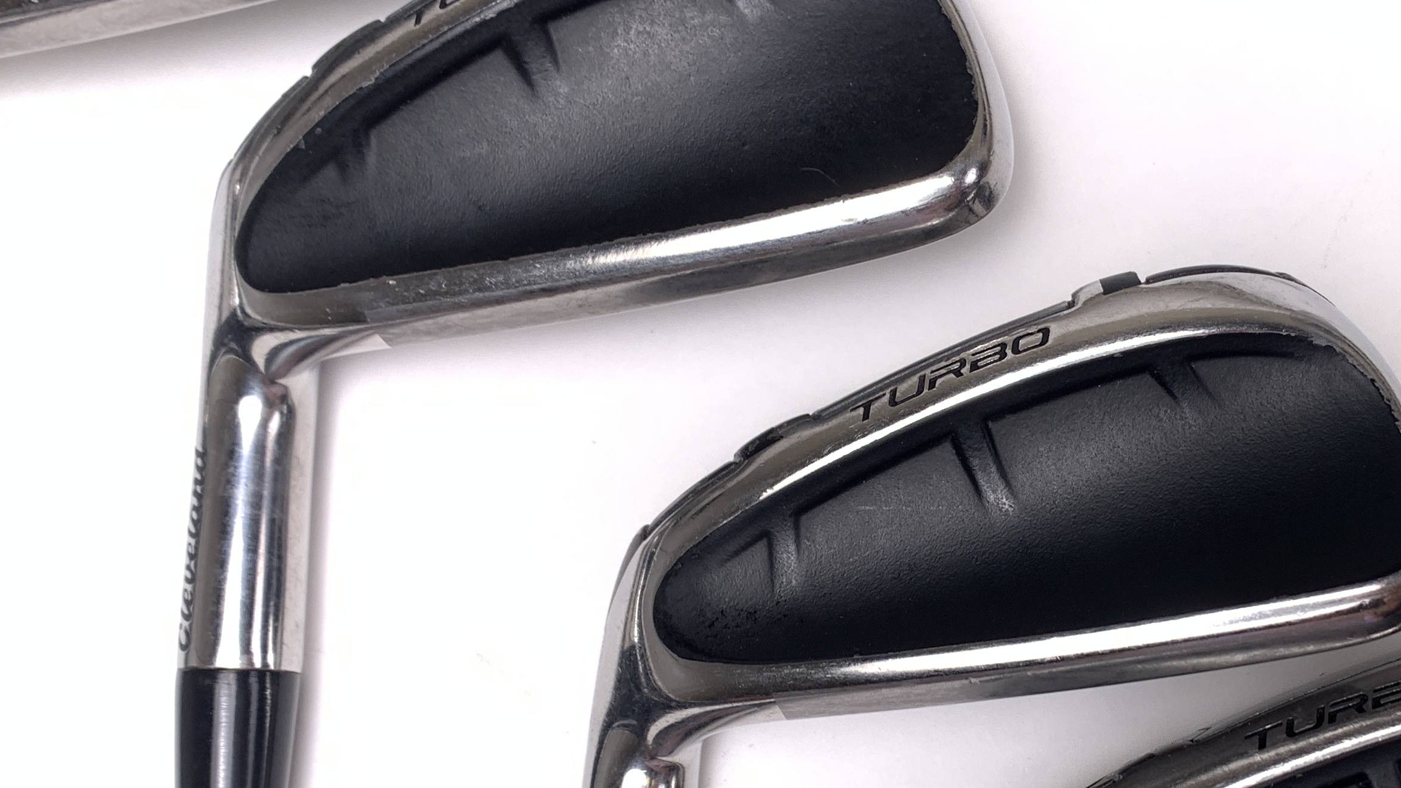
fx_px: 1820
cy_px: 534
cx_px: 1056
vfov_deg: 24.3
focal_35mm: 49
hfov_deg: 40.9
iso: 25
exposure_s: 1/248
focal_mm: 4.25
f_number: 1.8
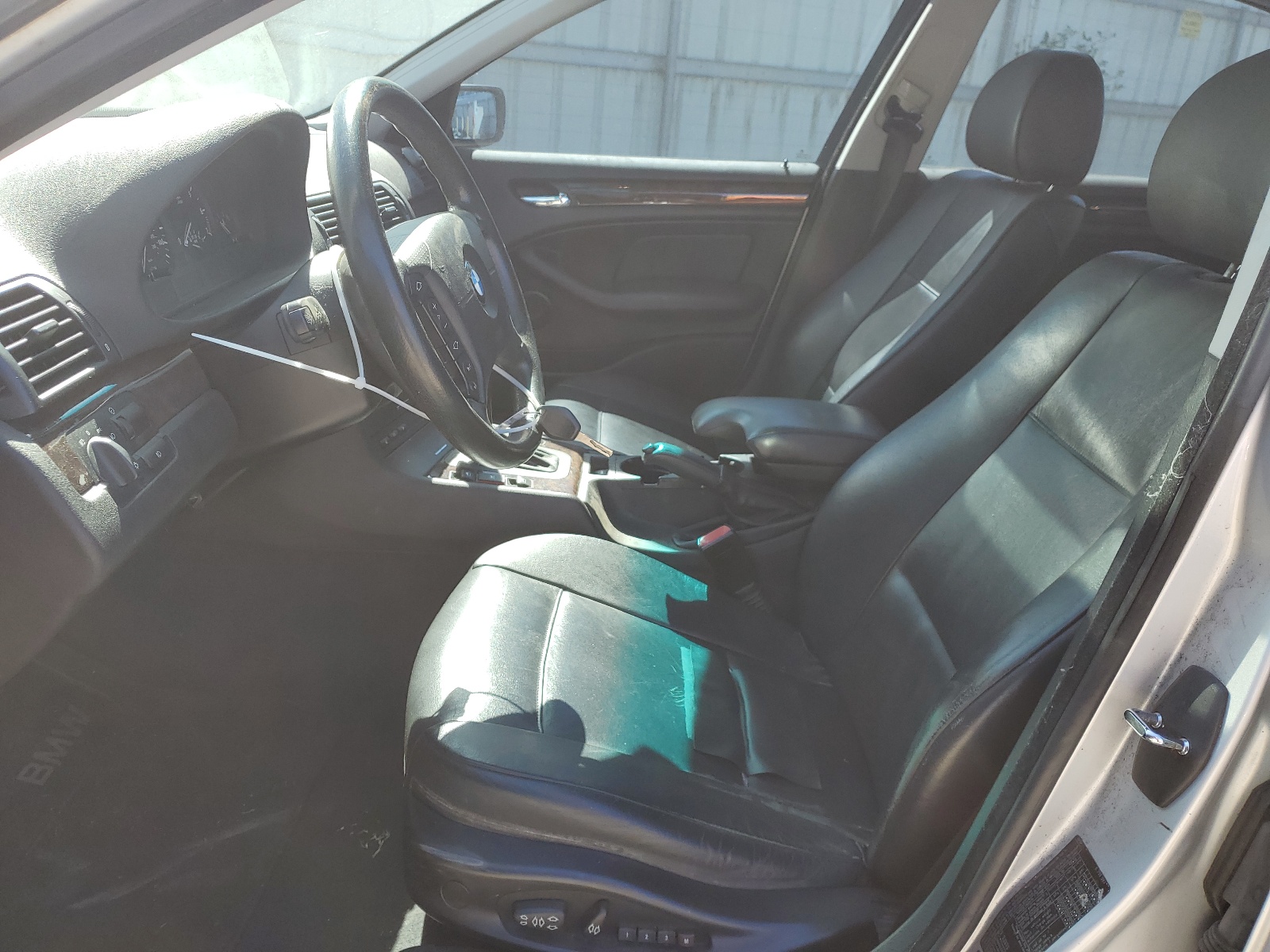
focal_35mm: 26
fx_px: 954
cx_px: 635
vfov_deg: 53.1
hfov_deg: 67.3
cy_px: 476
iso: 50
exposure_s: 1/417
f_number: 1.5
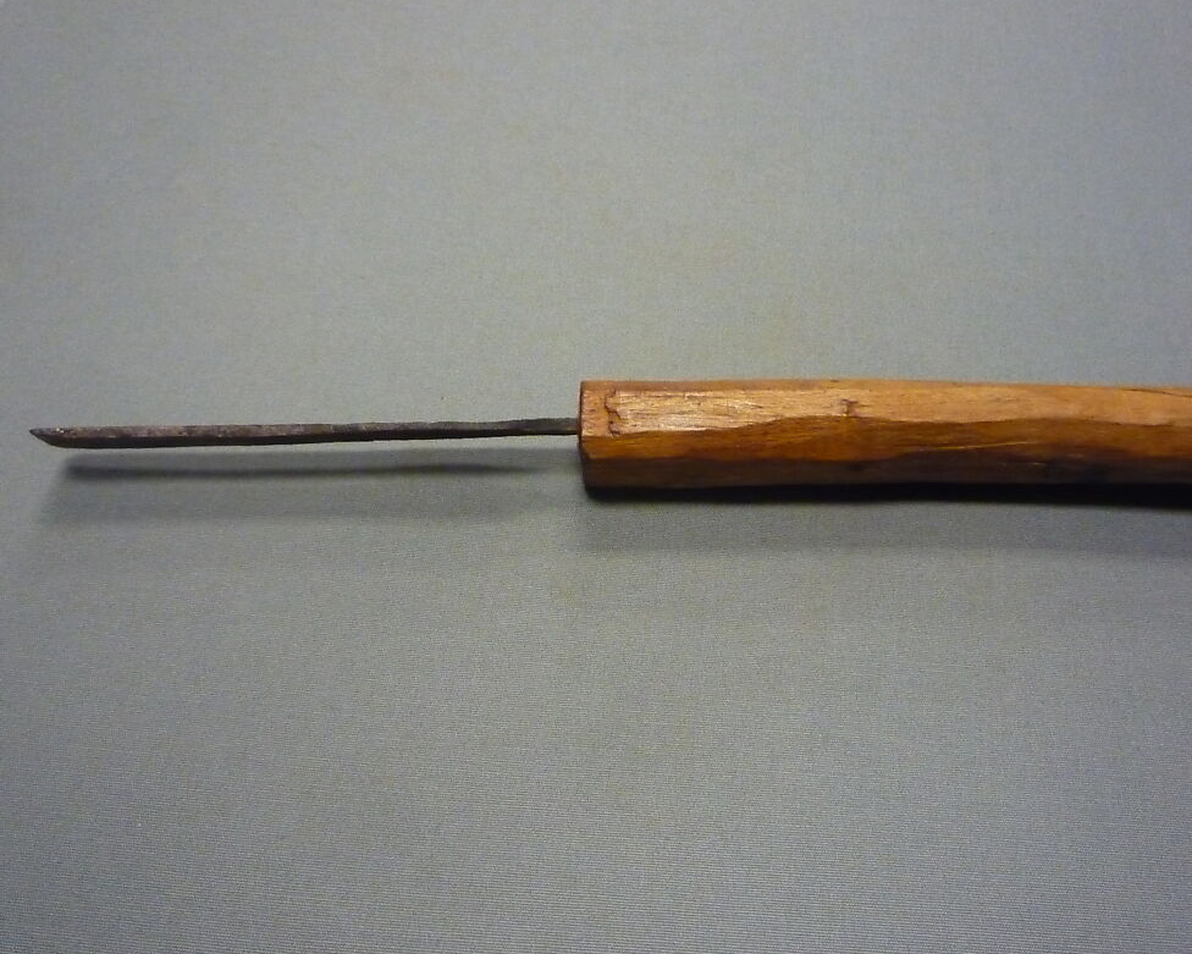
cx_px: 694
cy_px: 504
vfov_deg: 41.1
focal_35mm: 36
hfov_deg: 50.1
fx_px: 1270
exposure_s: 1/30
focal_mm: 5.2
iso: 800
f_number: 3.3
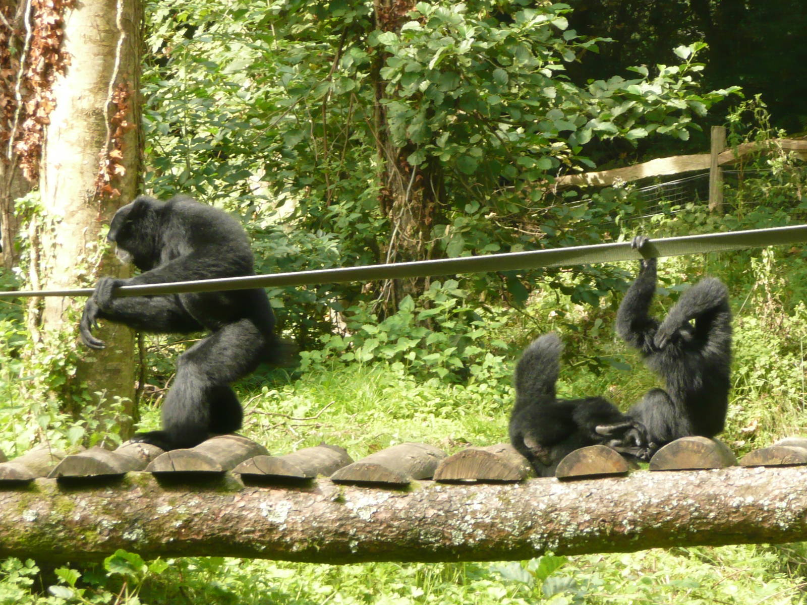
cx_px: 404
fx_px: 5106
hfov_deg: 9.0
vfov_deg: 6.8
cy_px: 302
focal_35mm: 219
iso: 200
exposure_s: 1/80
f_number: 4.8
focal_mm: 24.2
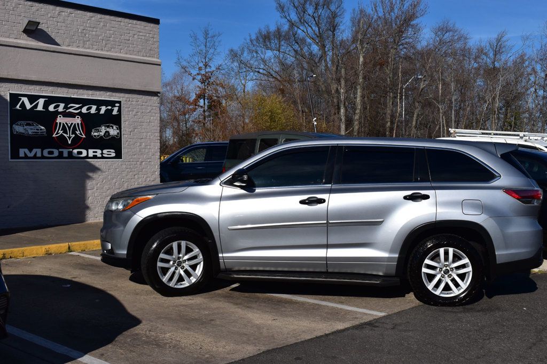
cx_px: 274
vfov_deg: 29.8
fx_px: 683
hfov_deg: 43.6
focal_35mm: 45
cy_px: 182
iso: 200
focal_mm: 30
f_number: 13
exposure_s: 1/800
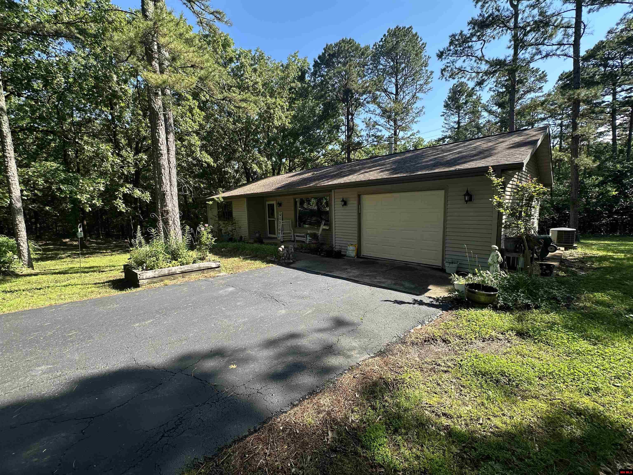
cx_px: 316
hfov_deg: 102.1
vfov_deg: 85.7
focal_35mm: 14
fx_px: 256
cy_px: 238
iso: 40
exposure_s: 1/358
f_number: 2.2
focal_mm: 2.22
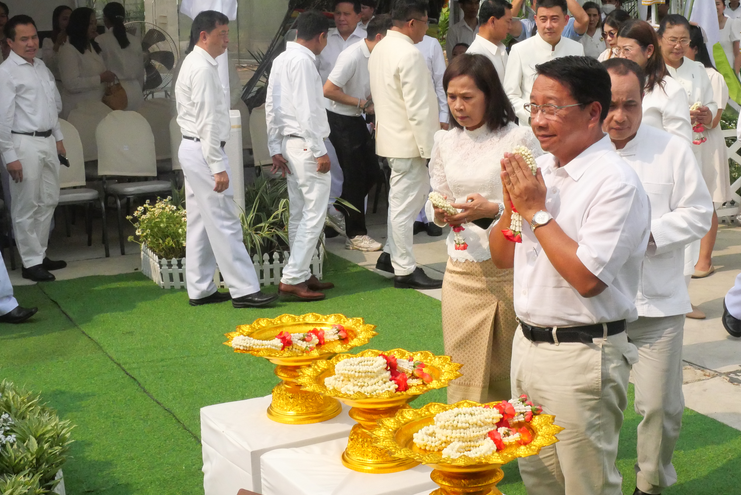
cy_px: 179
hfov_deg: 32.7
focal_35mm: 61
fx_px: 1256
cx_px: 470
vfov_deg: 22.2
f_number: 13
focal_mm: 23
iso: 4000
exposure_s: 1/4000
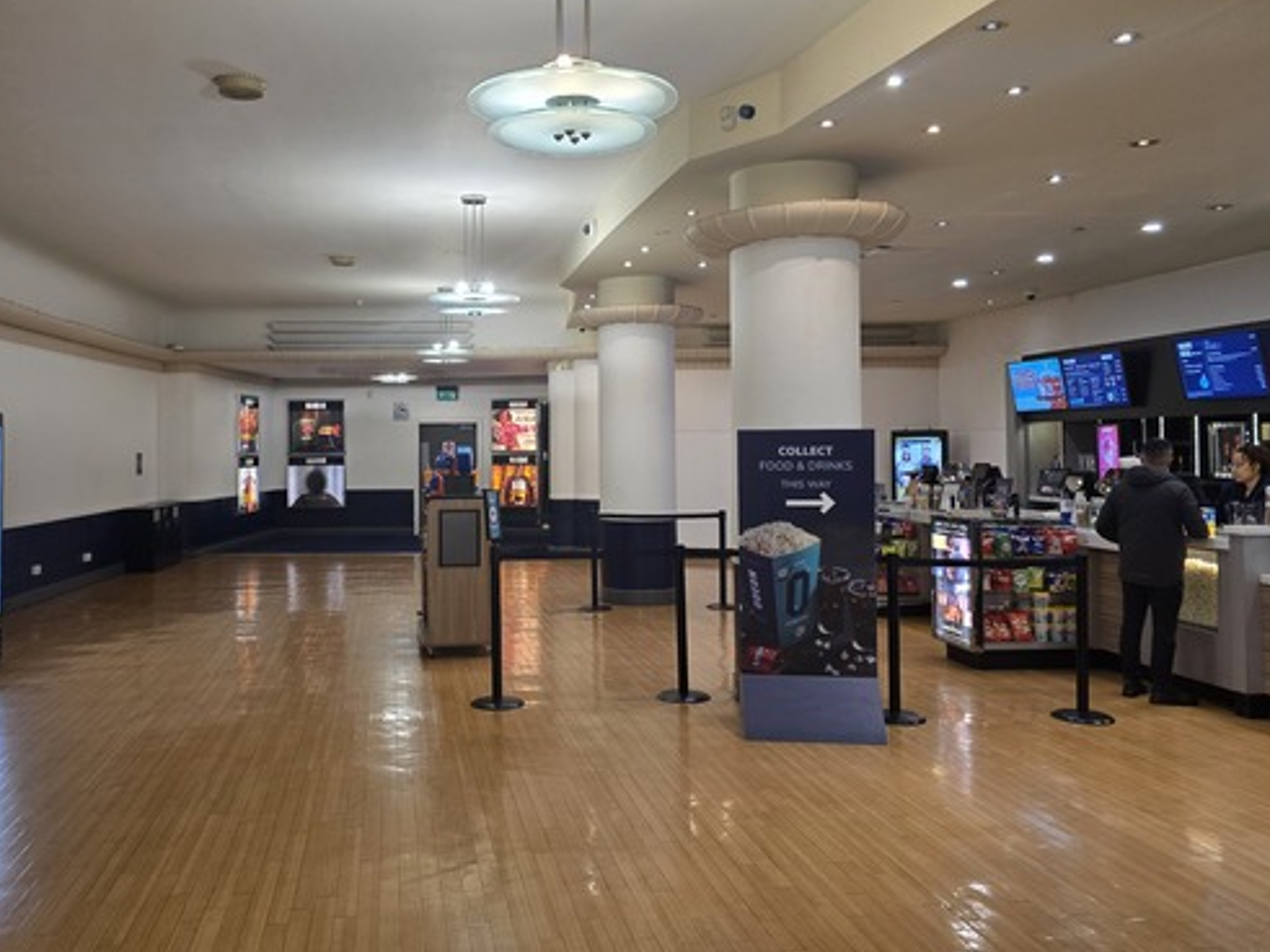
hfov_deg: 59.5
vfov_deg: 46.7
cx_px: 515
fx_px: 1100
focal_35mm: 30
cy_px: 419
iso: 200
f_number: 1.7
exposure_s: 1/100
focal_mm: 6.3
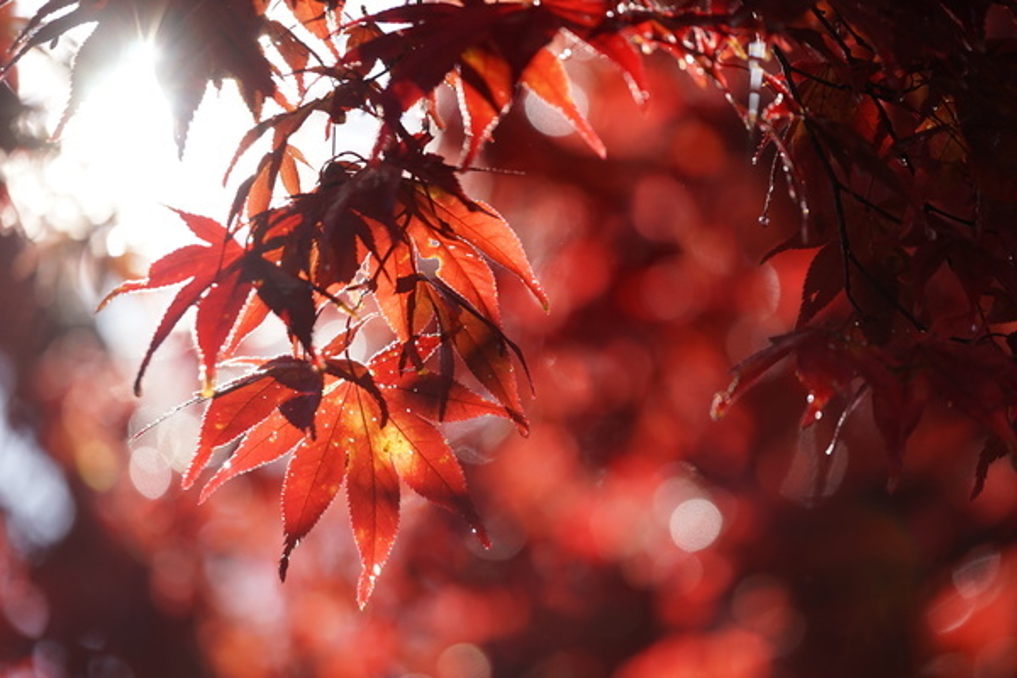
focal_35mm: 250
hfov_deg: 8.2
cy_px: 339
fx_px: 7062
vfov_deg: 5.5
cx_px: 508
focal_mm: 250
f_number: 5.6
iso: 160
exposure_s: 1/320
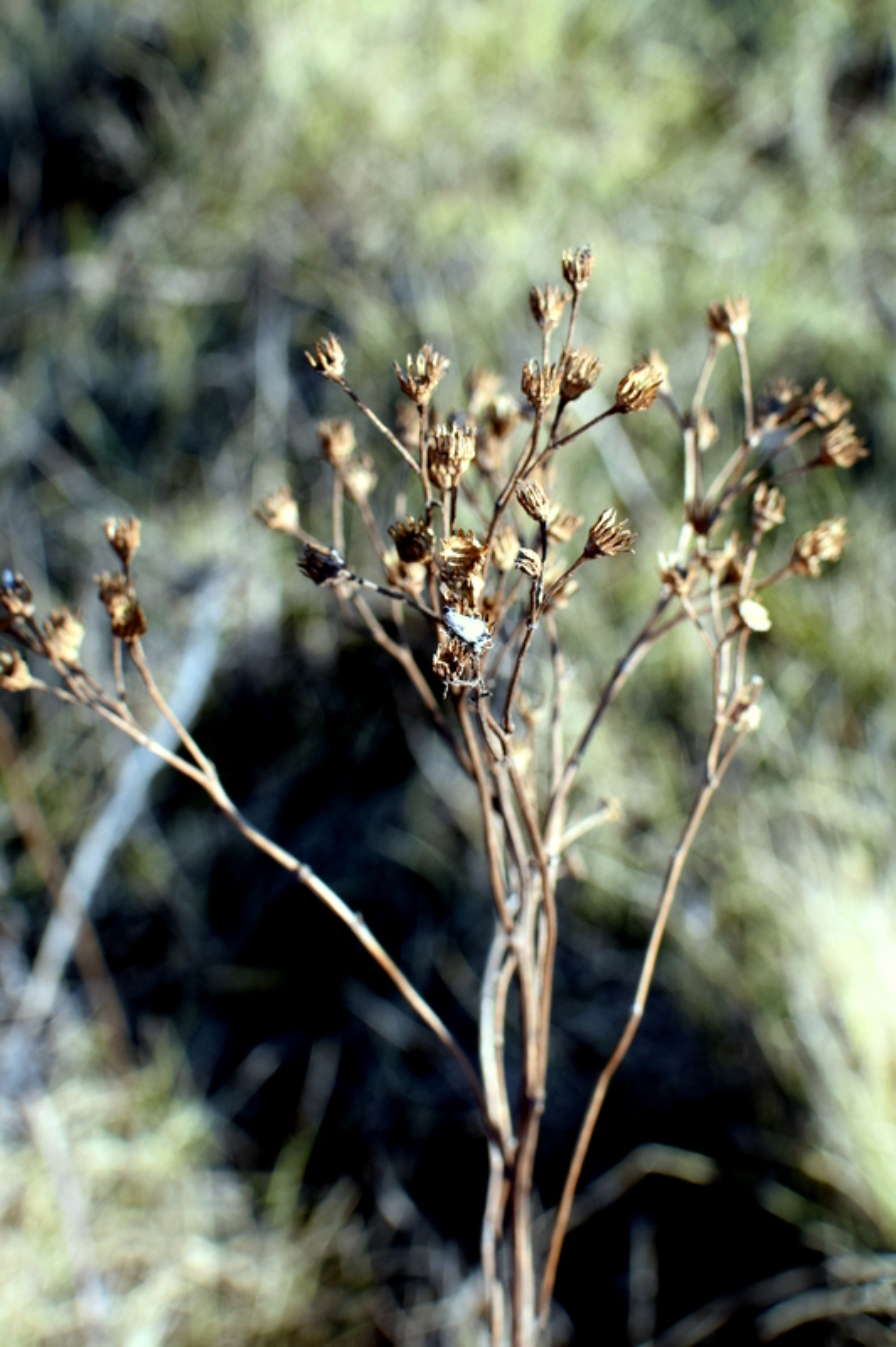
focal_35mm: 52
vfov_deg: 37.9
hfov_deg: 25.7
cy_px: 674
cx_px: 448
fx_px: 1963
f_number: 8
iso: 280
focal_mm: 35
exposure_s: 1/250
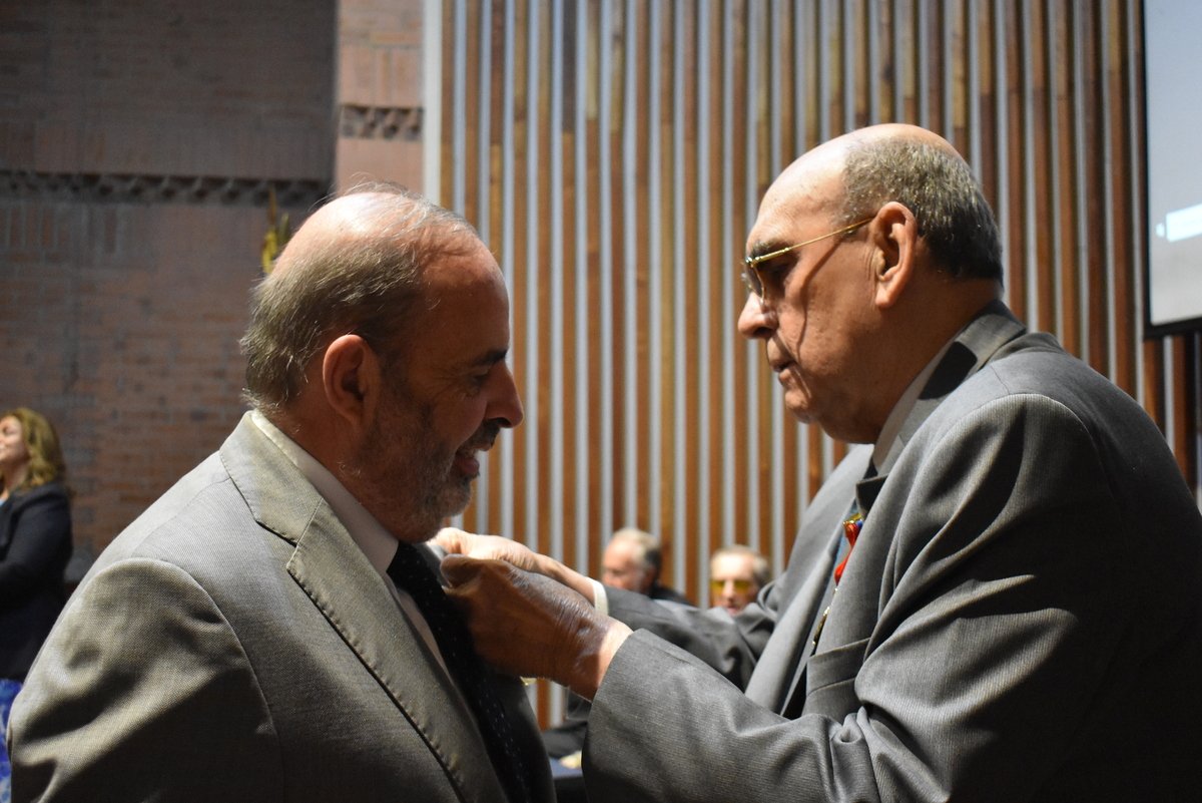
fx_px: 1403
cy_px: 402
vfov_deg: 31.9
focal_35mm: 42
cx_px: 601
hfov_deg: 46.4
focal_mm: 28
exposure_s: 1/60
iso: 5600
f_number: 4.2
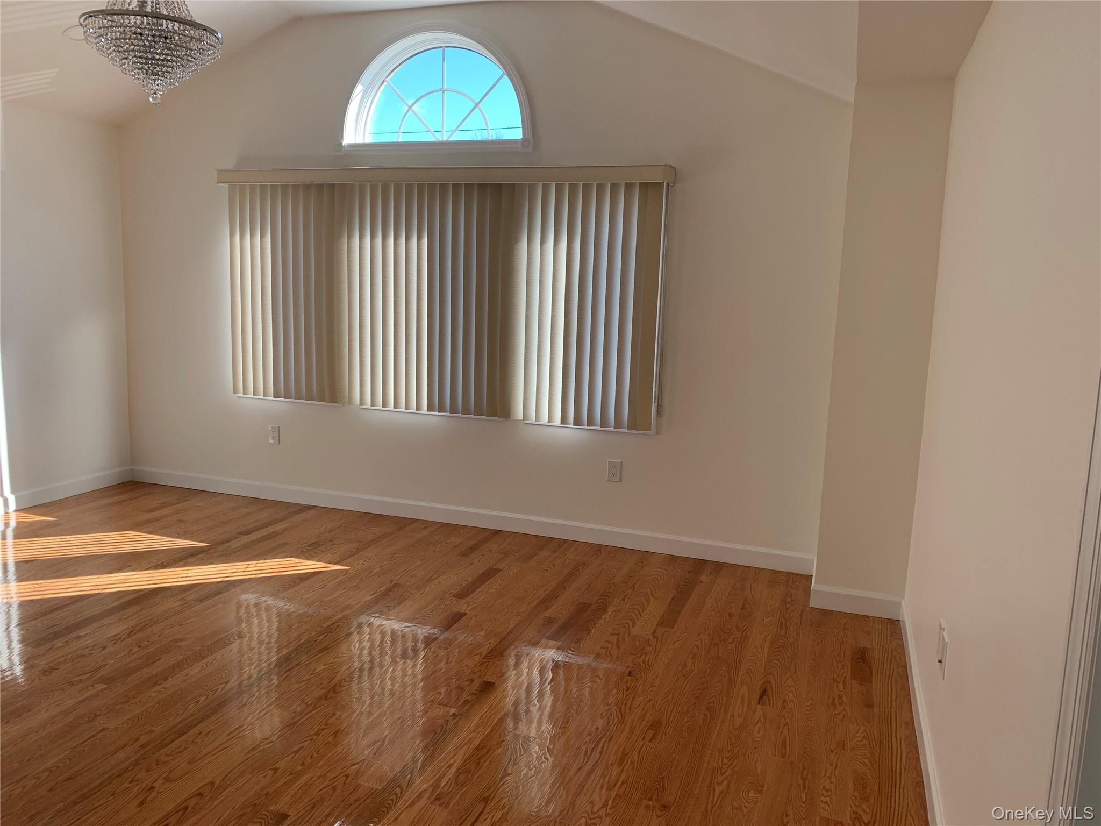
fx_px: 827
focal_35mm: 26
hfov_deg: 67.3
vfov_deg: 53.1
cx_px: 550
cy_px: 413
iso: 25
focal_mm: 4.25
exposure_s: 1/156
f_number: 1.8
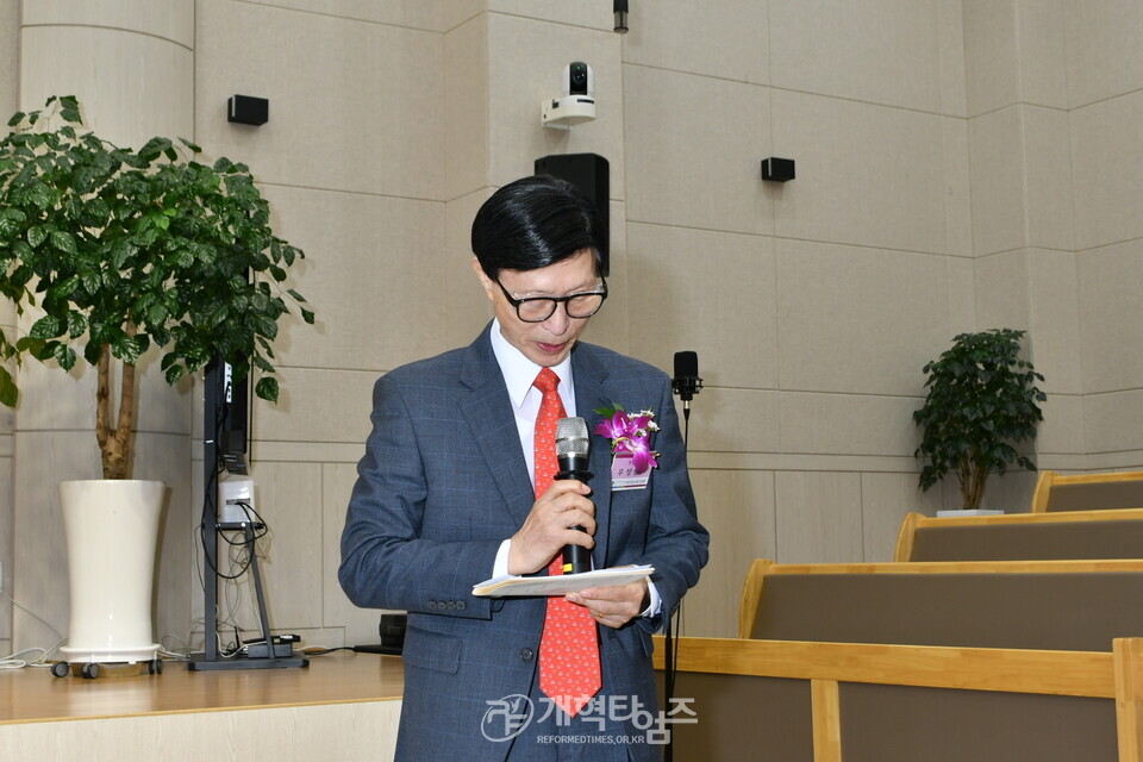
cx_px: 572
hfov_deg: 35.6
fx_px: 1778
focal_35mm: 56
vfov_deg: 24.2
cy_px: 381
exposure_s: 1/80
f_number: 5.6
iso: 320
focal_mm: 28
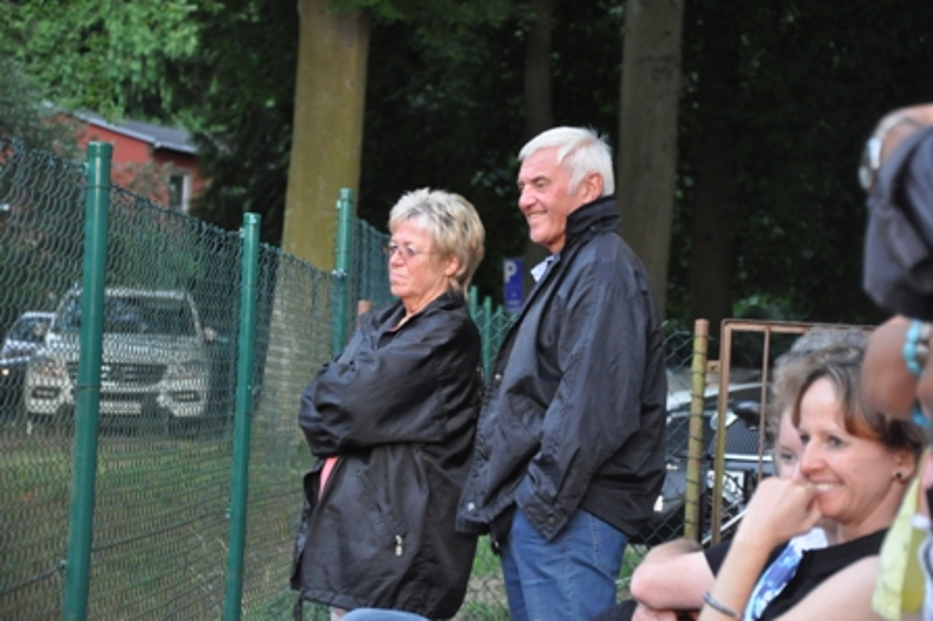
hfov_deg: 18.2
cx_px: 466
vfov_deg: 12.2
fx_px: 2913
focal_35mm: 112
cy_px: 310
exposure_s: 1/30
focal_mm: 75
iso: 1600
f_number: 5.3
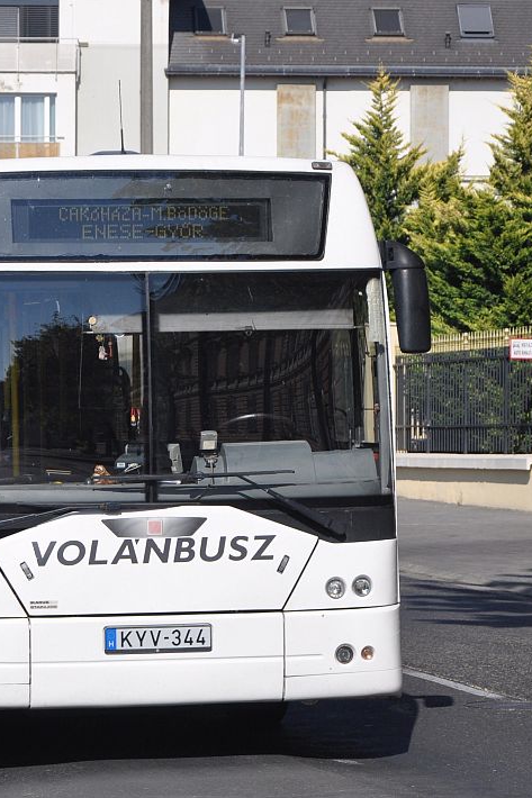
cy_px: 399
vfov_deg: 12.1
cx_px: 103
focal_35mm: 170
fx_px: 3764
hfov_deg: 8.1
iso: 400
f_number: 6.3
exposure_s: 1/1600
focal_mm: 75
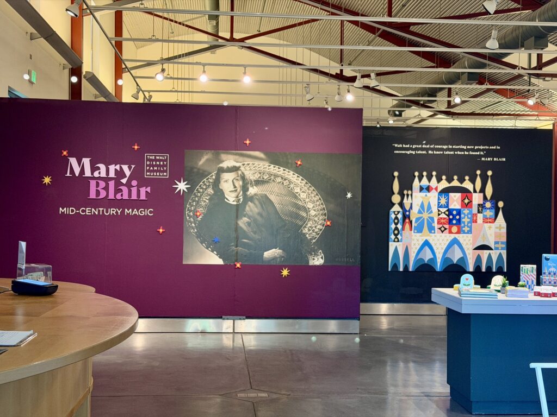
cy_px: 208
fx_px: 772
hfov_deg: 39.7
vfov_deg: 30.3
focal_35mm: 48
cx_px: 278
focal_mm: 6.76
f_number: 1.78
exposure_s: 1/40
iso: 200
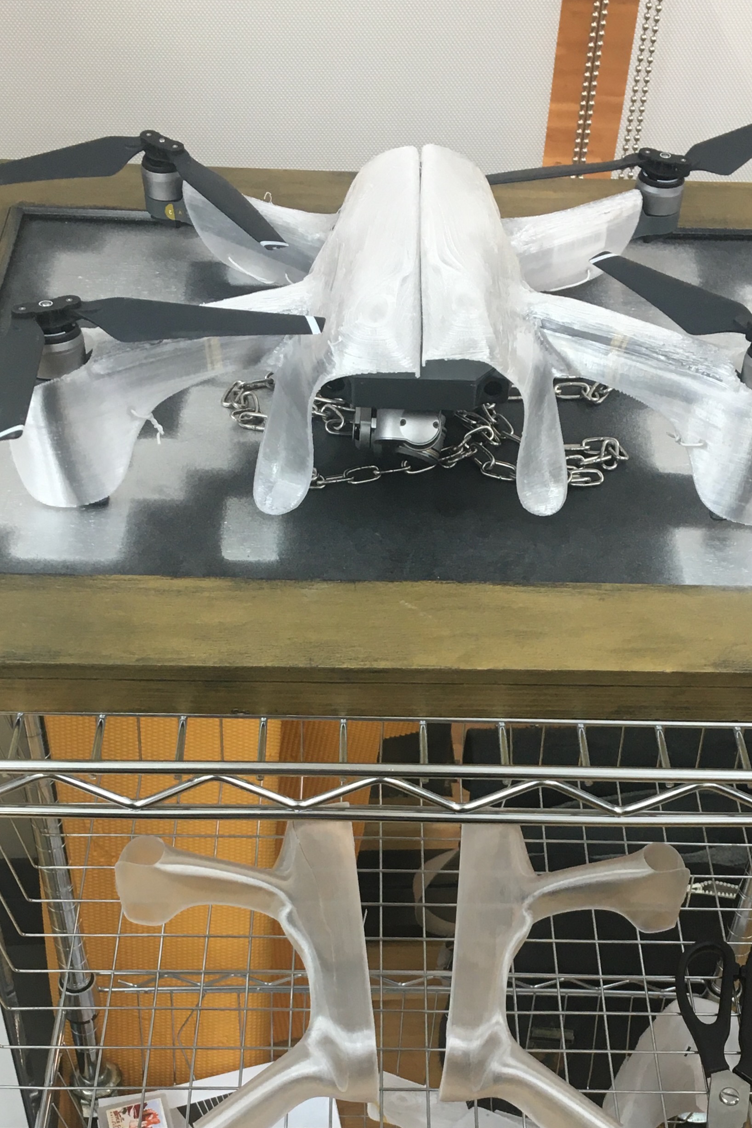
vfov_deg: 42.1
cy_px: 769
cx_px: 424
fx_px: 1441
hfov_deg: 29.2
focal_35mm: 46
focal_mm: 4.15
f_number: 2.2
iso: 50
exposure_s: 1/30
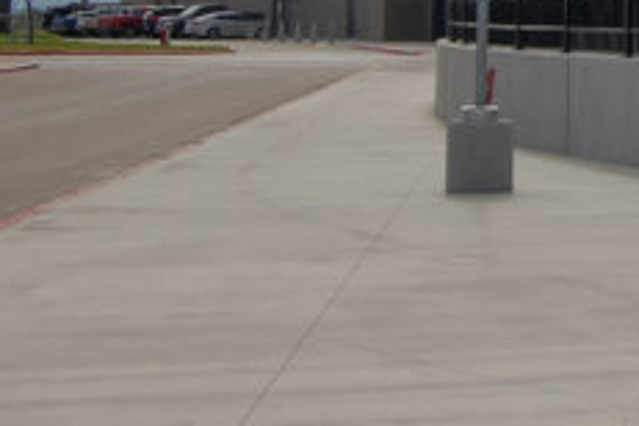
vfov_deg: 8.6
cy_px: -261
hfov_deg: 12.6
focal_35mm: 155
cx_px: 963
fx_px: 2745
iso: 200
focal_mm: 31
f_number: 11
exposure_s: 1/500
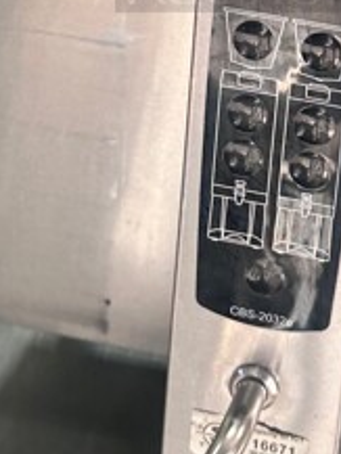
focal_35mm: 90
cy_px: -97
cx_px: 349
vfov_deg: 20.3
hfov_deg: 16.1
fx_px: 1181
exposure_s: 1/121
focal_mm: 6.86
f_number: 1.78
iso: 100
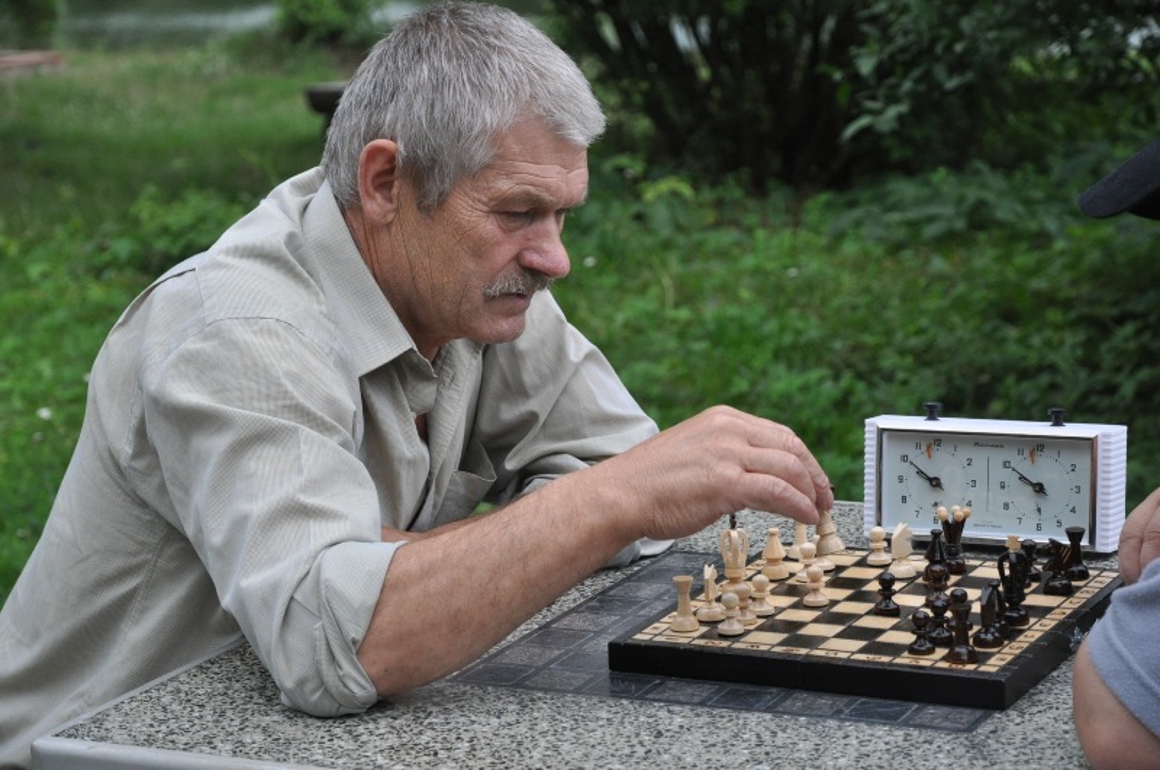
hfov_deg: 21.9
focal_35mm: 93
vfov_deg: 14.7
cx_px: 580
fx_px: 2992
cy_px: 385
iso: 800
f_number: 5.6
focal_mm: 62
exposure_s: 1/400
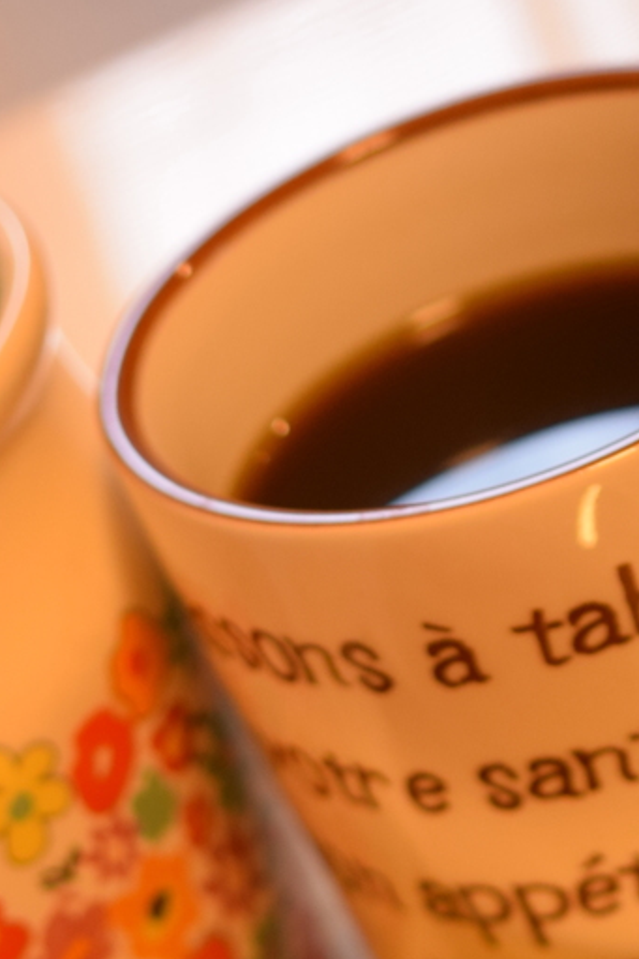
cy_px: 1343
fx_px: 4795
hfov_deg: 7.6
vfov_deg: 11.1
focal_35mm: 180
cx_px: 201
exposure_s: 1/50
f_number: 3.5
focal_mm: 40
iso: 500
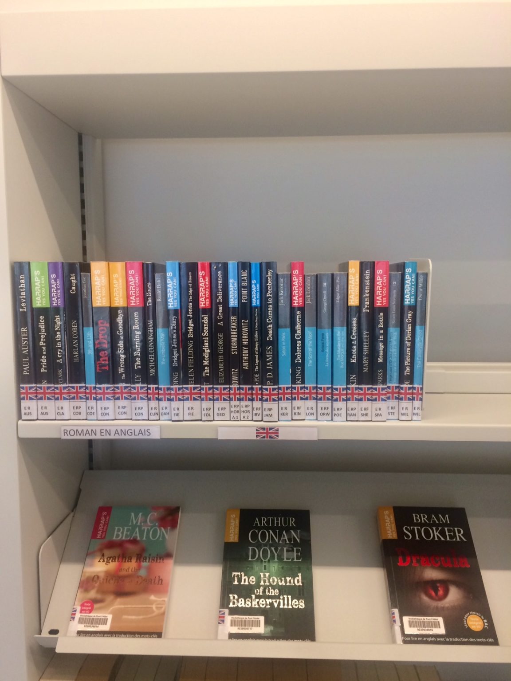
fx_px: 571
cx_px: 256
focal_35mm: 29
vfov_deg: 61.7
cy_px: 340
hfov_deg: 48.2
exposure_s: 1/33
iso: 40
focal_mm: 4.15
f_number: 2.2
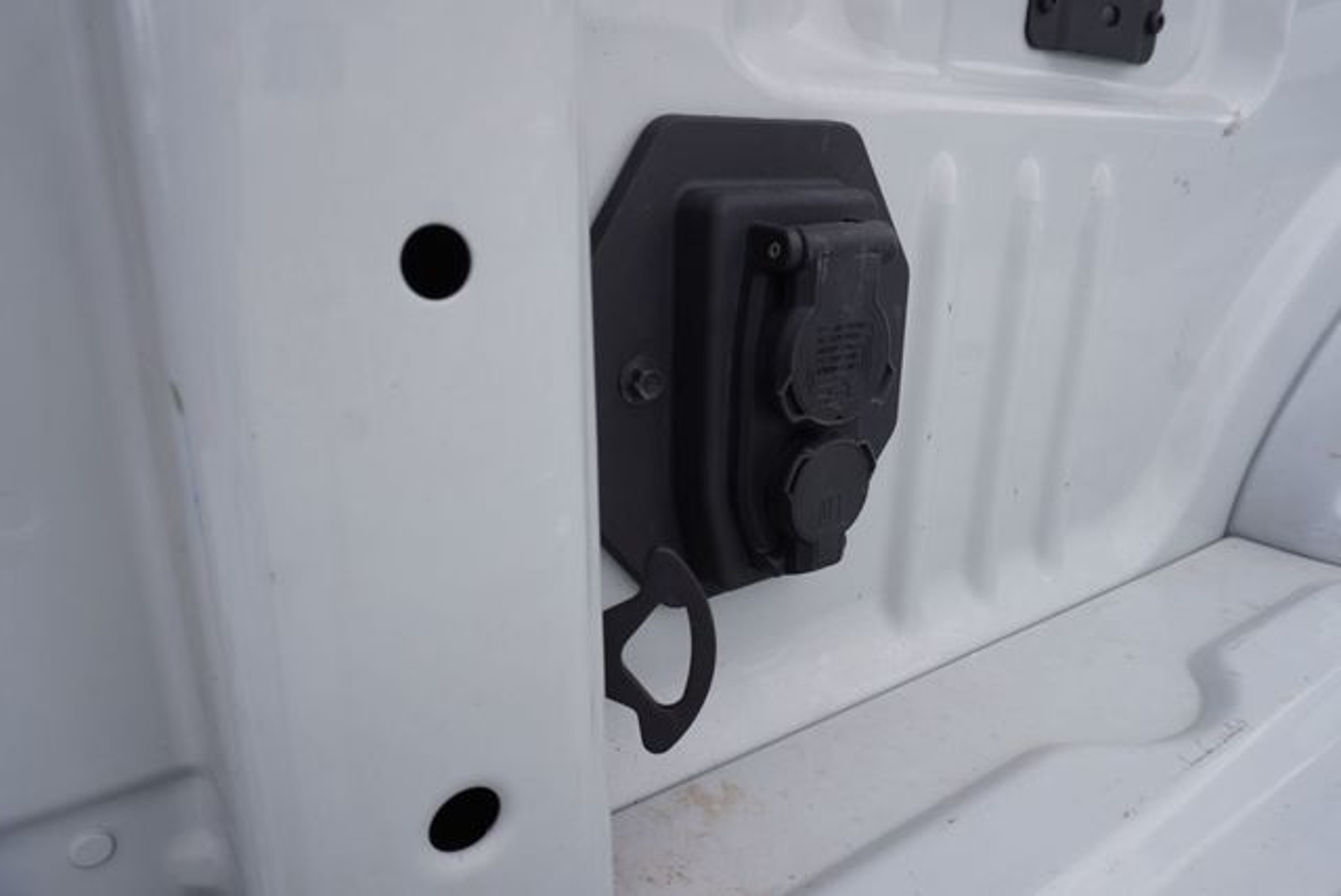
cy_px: 448
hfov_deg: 73.7
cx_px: 670
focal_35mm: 24
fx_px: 895
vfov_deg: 53.2
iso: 100
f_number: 7.1
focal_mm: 16
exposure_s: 1/100
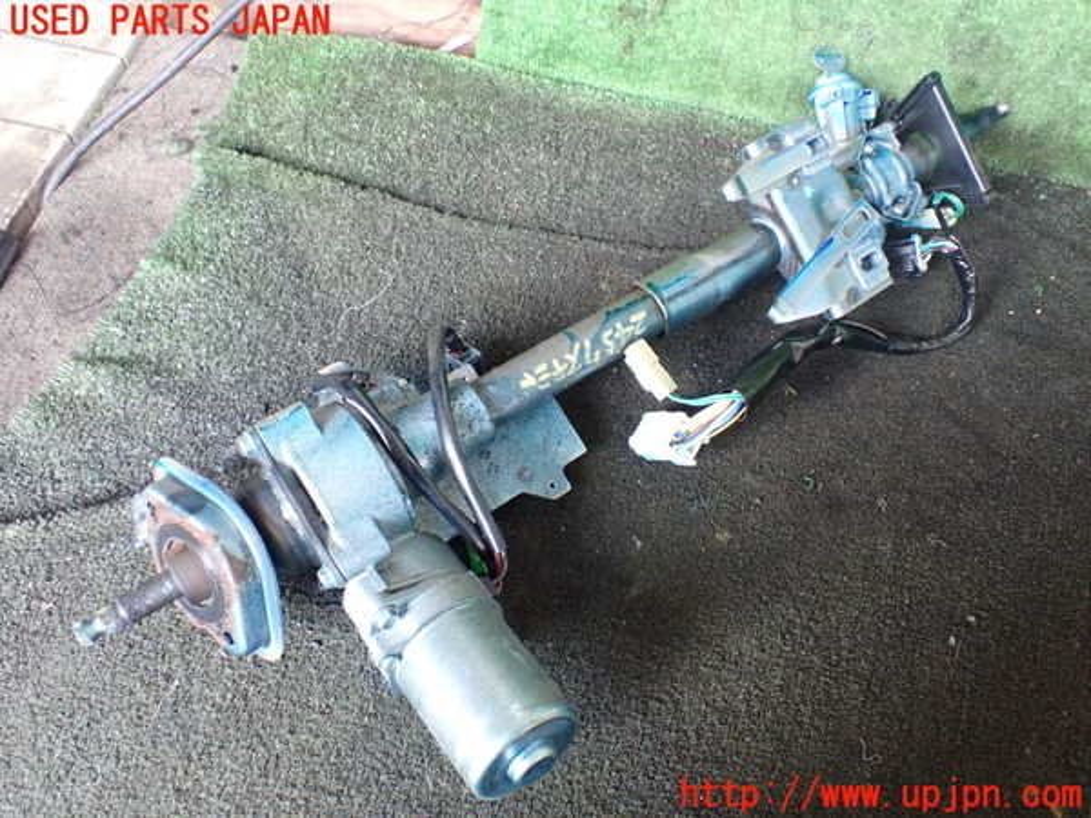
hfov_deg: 60.0
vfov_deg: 46.8
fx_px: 946
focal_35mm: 30
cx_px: 546
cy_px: 409
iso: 800
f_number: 2.3
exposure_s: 1/50
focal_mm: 5.4
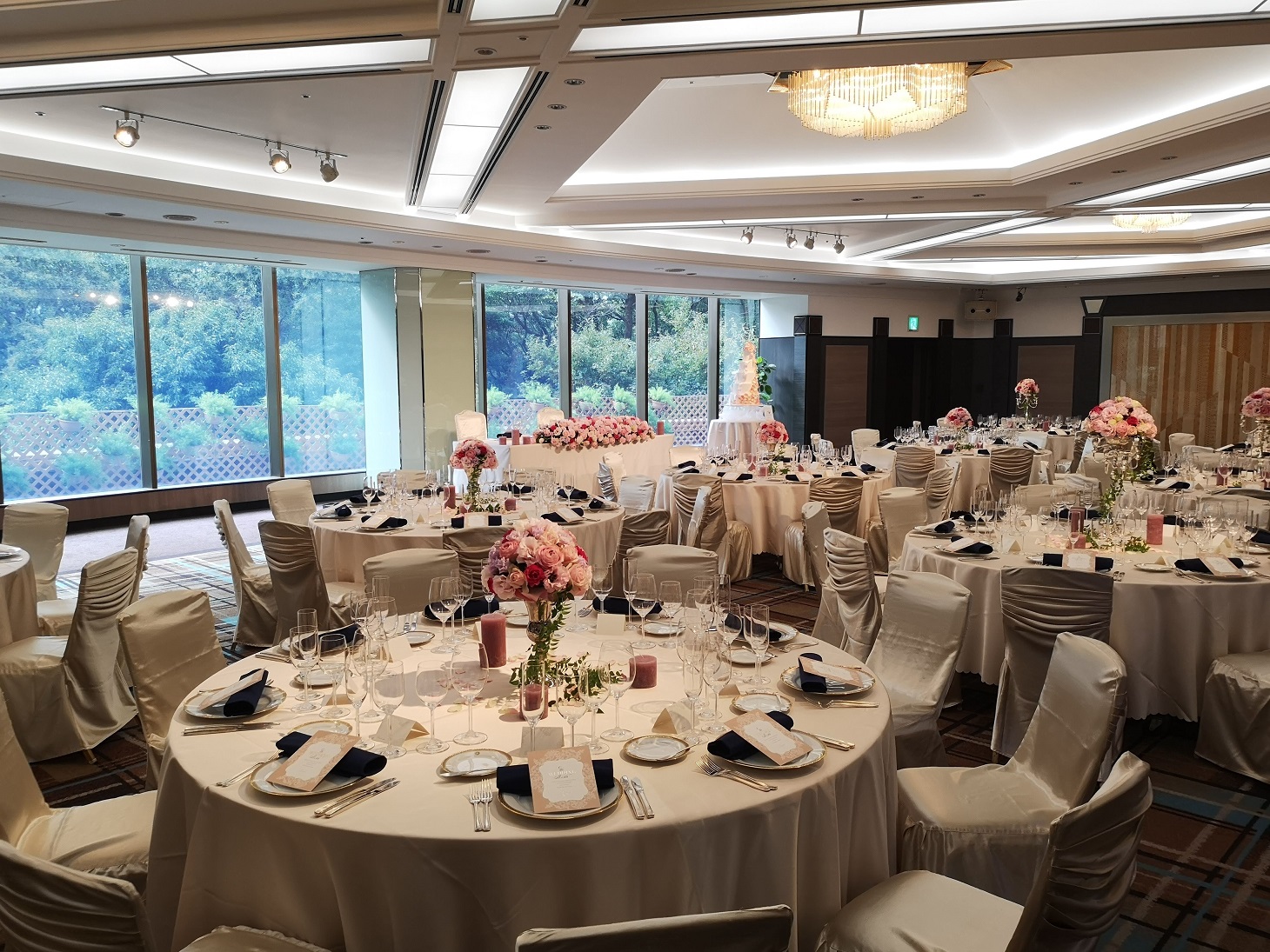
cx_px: 635
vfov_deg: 51.4
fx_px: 991
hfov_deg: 65.3
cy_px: 476
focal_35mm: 27
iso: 50
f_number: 1.8
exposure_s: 1/100
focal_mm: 3.95
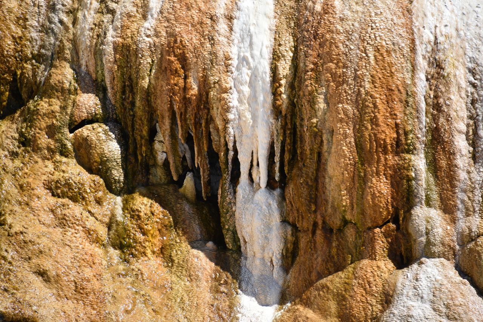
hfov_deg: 6.9
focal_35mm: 300
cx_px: 242
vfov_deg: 4.6
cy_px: 161
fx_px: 4026
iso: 180
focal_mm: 300
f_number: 5.6
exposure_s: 1/640
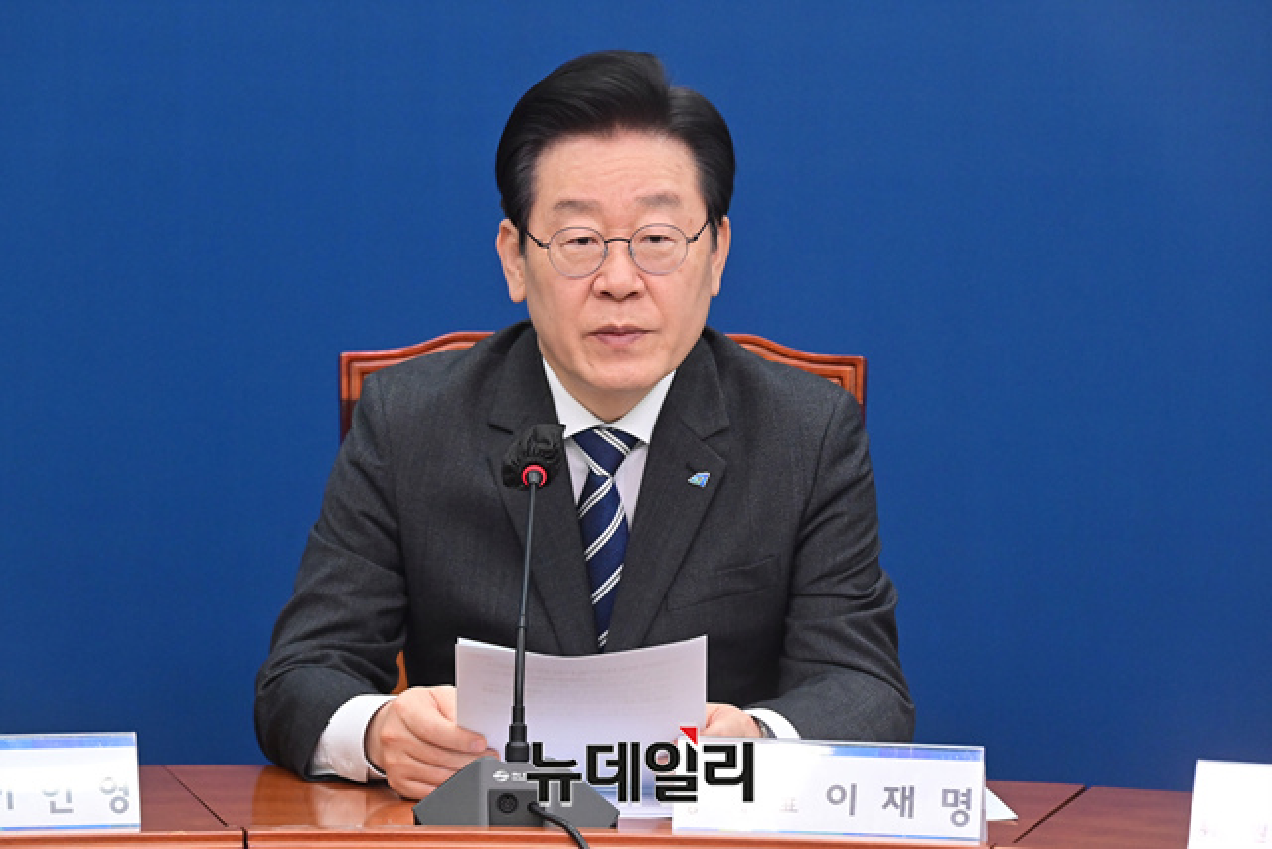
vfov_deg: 5.7
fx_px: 8481
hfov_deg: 8.6
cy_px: 424
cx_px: 636
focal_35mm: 240
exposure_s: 1/250
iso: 6400
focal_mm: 240
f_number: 8
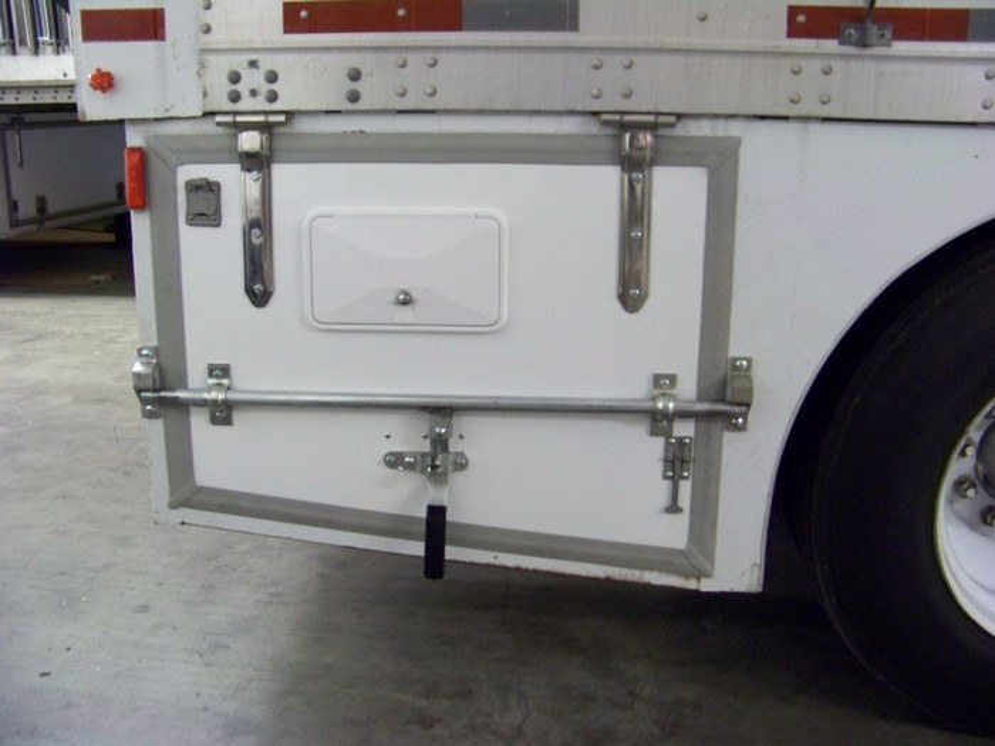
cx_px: 498
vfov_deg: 39.7
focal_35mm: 36
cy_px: 373
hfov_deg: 51.4
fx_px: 1035
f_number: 2.8
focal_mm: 5.85
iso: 400
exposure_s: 1/10
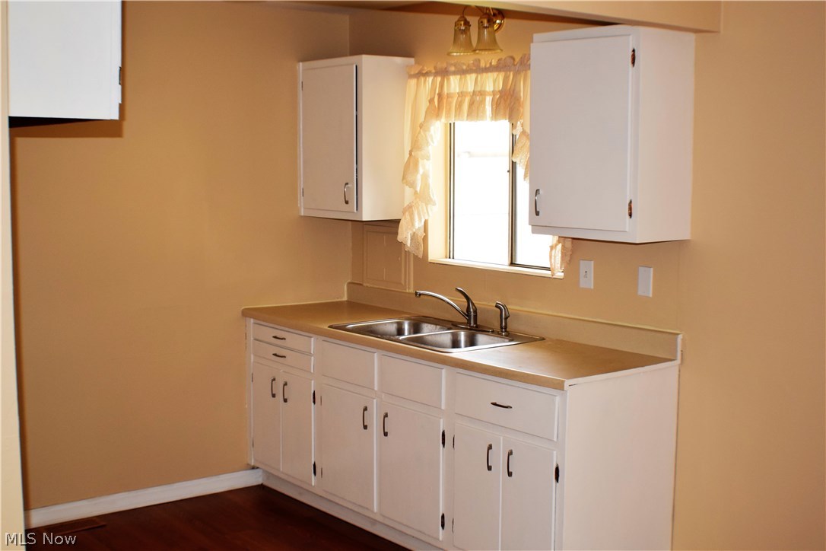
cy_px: 276
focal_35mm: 60
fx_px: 1377
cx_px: 413
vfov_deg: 22.6
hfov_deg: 33.4
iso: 800
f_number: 5.6
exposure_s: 1/125
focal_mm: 40
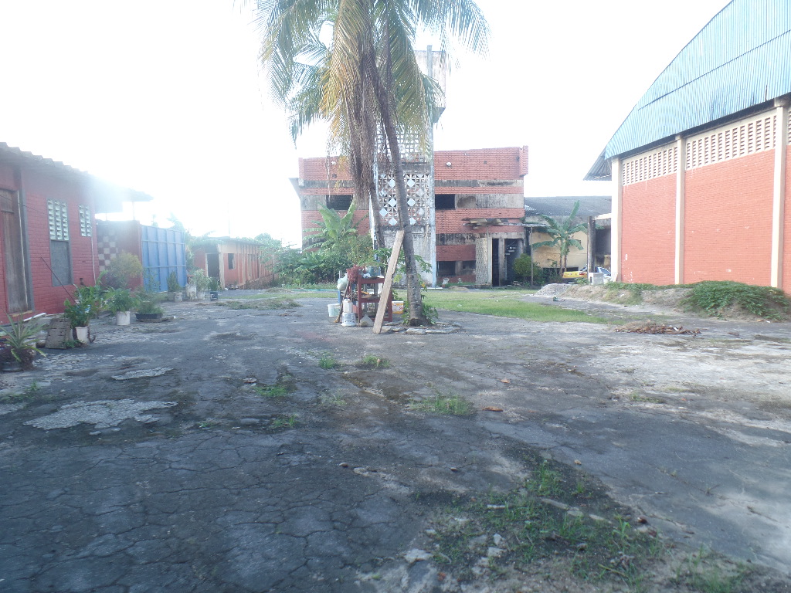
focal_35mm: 23
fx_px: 526
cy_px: 296
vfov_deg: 58.9
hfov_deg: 73.9
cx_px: 396
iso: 80
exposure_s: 1/30
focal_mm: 4.1
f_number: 5
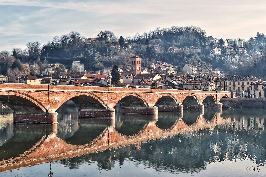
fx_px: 443
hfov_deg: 33.4
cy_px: 88
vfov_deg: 22.6
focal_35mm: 60
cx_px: 133
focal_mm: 40
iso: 100
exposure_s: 1/250
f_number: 7.1
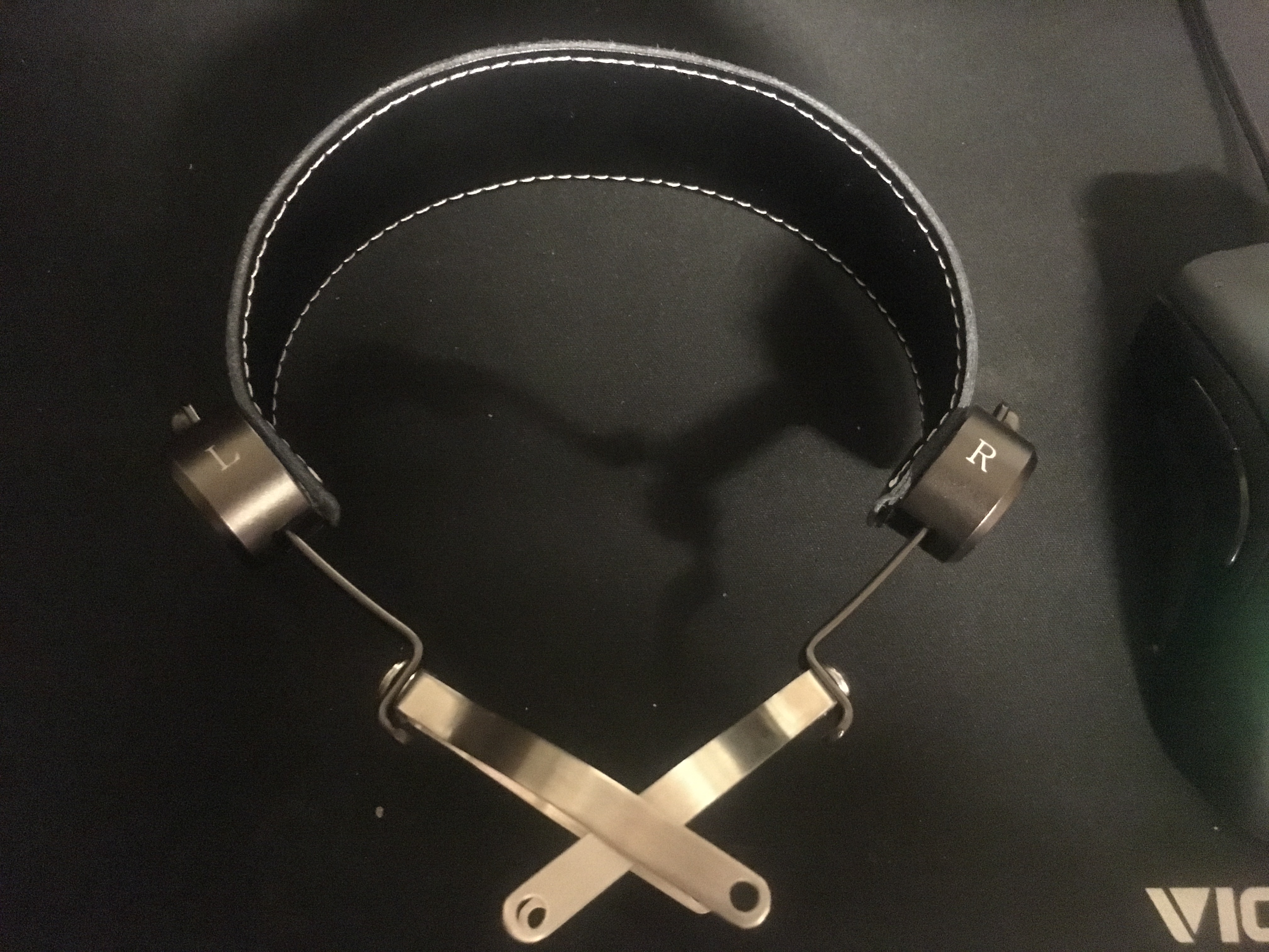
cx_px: 634
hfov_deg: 61.7
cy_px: 476
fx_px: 1063
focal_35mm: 29
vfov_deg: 48.2
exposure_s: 1/15
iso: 2000
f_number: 2.2
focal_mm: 4.15
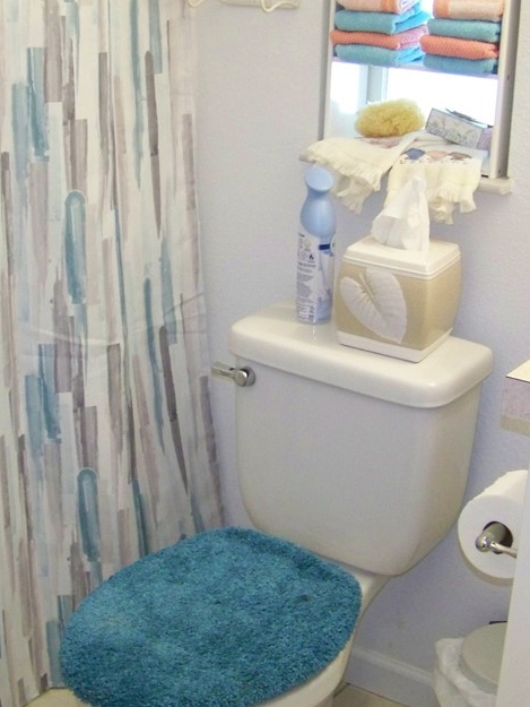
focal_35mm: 59
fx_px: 1204
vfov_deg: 32.7
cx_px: 210
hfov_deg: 24.8
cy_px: 369
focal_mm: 5.85
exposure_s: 1/30
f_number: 2.8
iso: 320
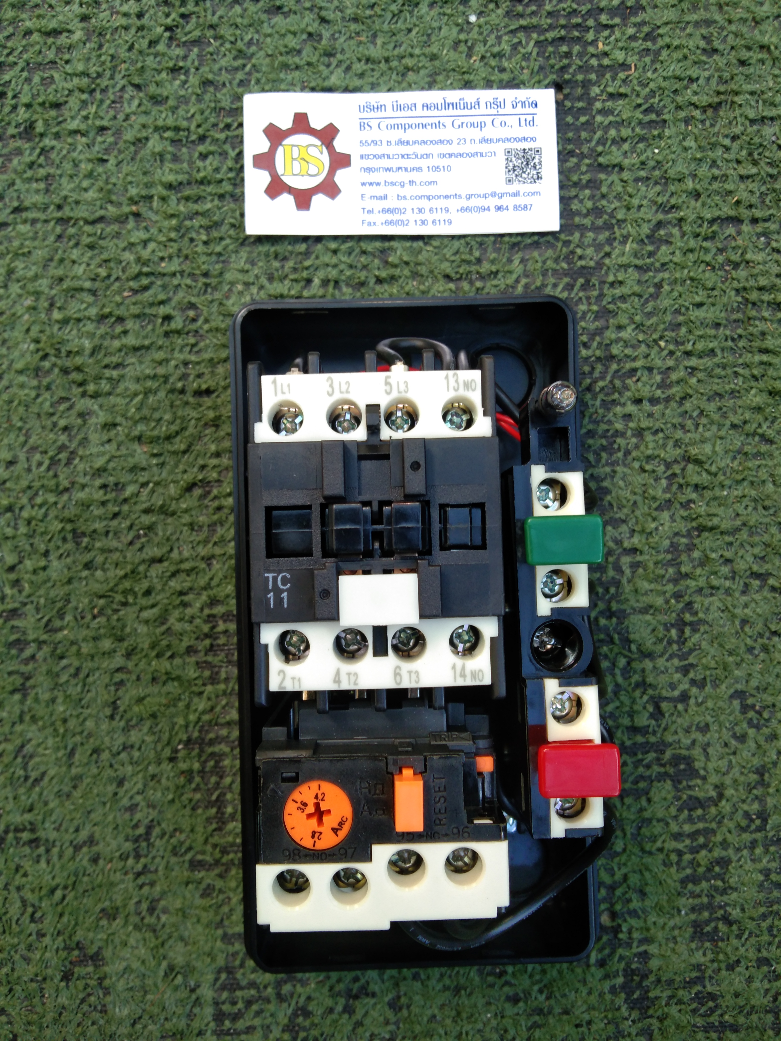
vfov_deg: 60.0
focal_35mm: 30
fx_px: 902
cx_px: 390
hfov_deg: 46.8
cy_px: 520
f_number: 2.2
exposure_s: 1/50
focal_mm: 3.65
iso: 159
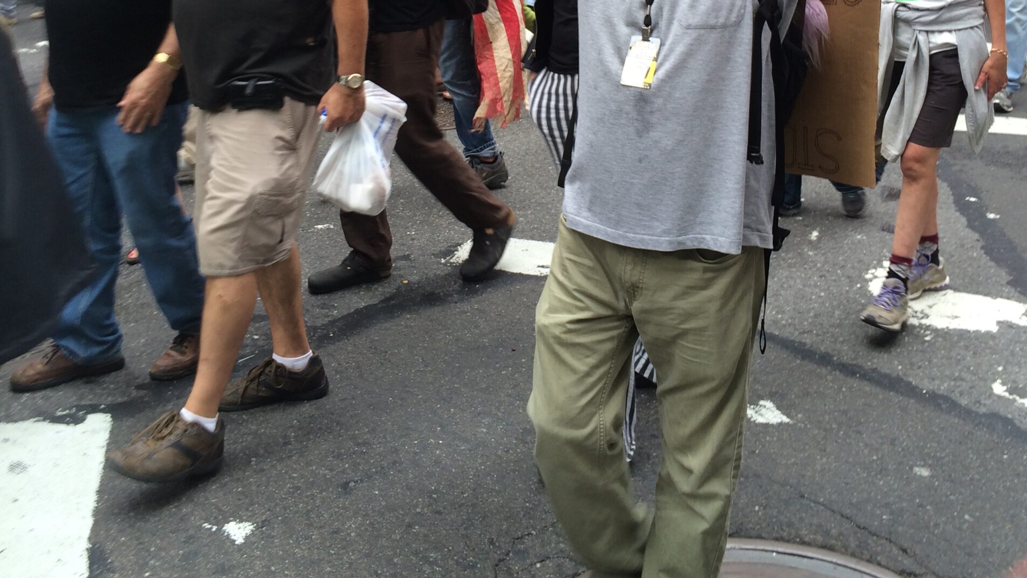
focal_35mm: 44
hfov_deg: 46.4
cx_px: 518
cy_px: -38
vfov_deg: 25.4
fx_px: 1198
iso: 40
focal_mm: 4.12
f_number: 2.2
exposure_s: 1/60
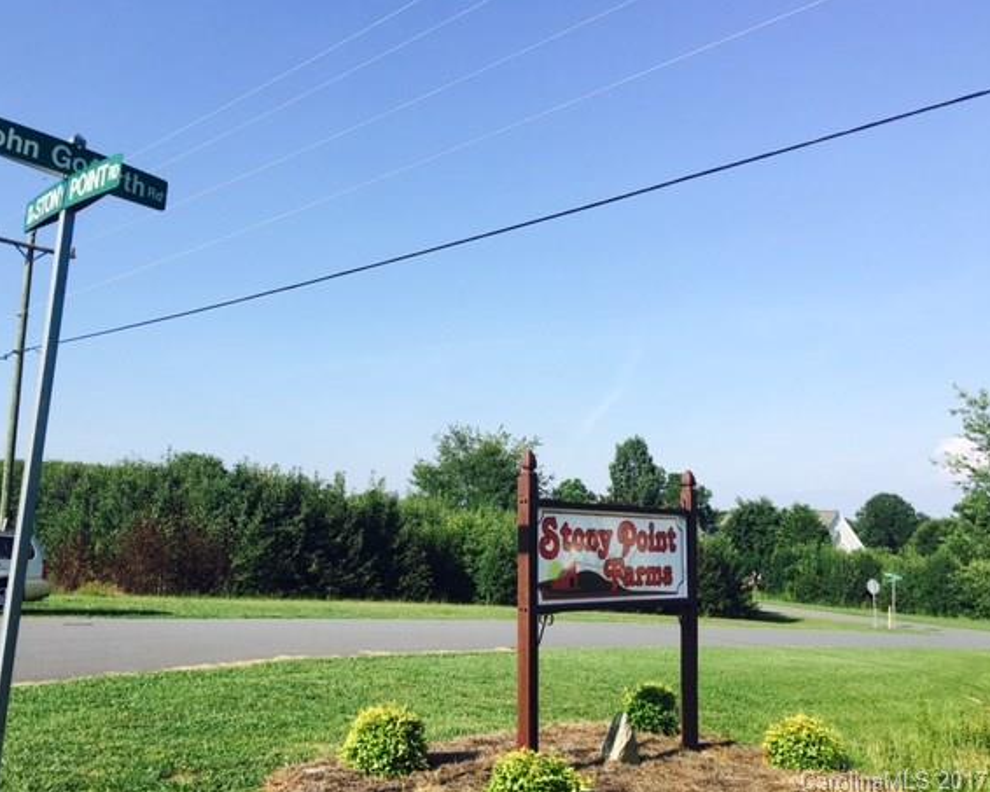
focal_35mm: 32
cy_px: 378
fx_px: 938
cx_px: 441
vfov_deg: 45.8
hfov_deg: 55.5
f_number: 2.2
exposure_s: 1/1183
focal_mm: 4.15
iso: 25
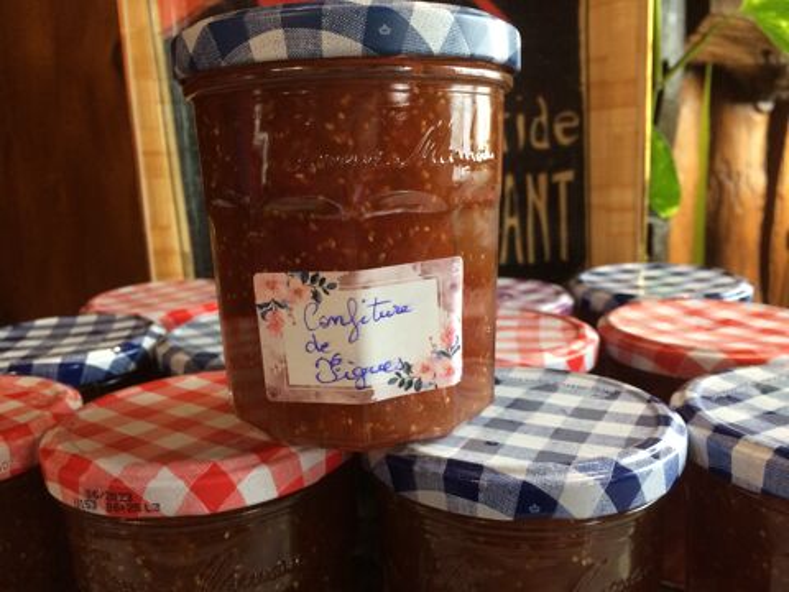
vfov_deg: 48.2
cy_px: 296
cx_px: 394
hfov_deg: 61.7
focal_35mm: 29
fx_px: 661
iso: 200
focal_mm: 4.15
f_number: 2.2
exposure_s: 1/33
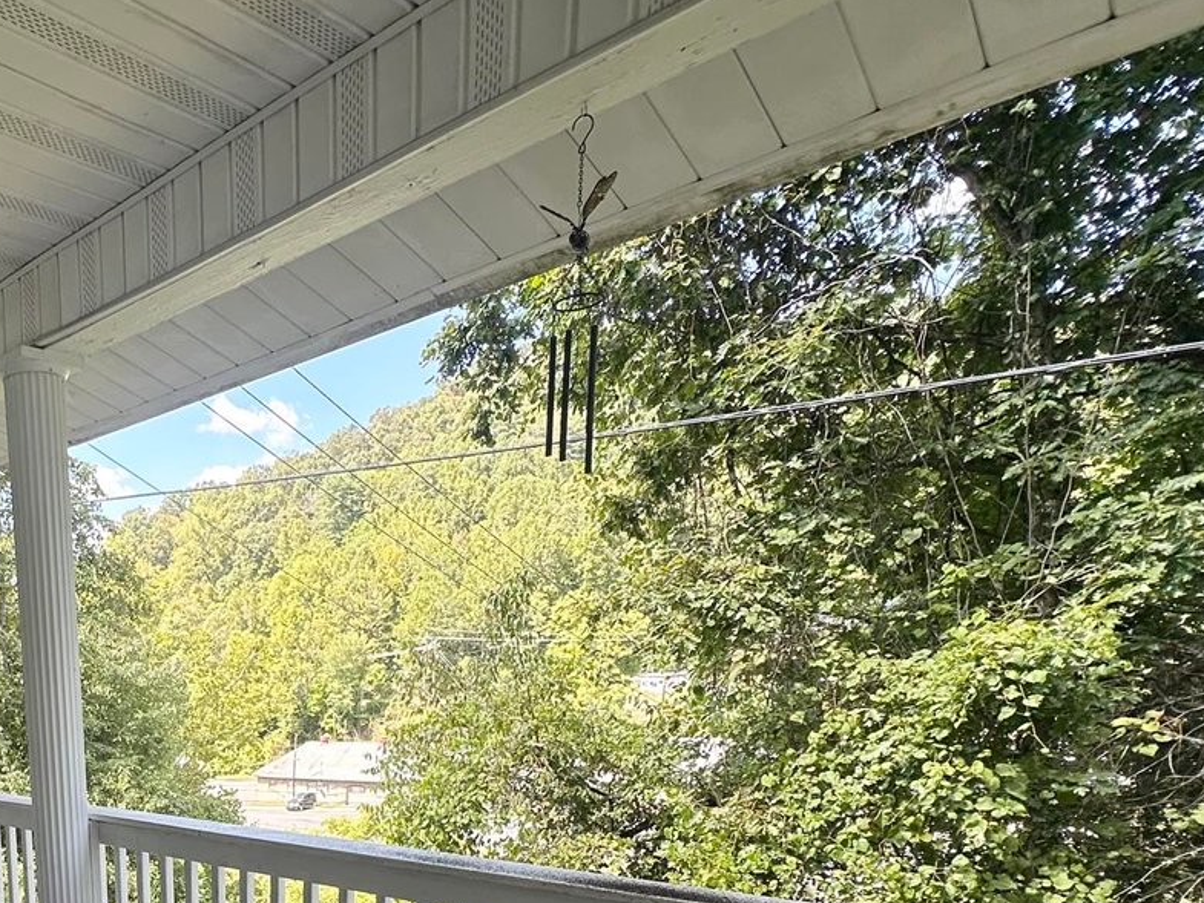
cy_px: 861
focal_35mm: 27
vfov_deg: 45.1
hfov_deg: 56.7
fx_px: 939
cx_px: 131
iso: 40
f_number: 2.2
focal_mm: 2.22
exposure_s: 1/190
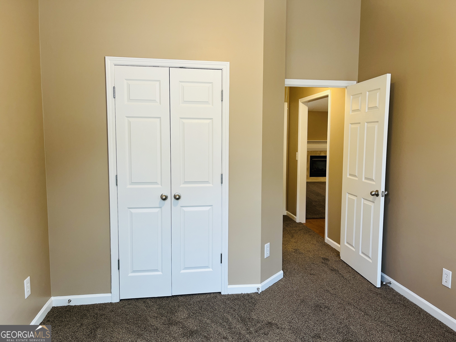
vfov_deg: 53.1
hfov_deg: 67.3
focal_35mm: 26
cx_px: 228
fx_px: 343
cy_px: 171
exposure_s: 1/60
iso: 64
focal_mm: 5.1
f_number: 1.6
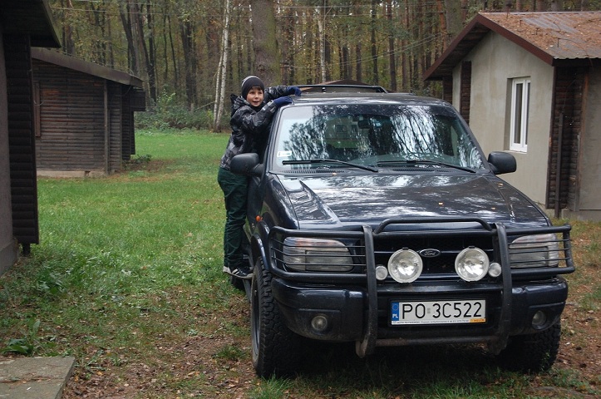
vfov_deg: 22.6
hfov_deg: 33.4
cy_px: 200
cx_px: 300
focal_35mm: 60
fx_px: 1000
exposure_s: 1/25
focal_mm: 40
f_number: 7.1
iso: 800
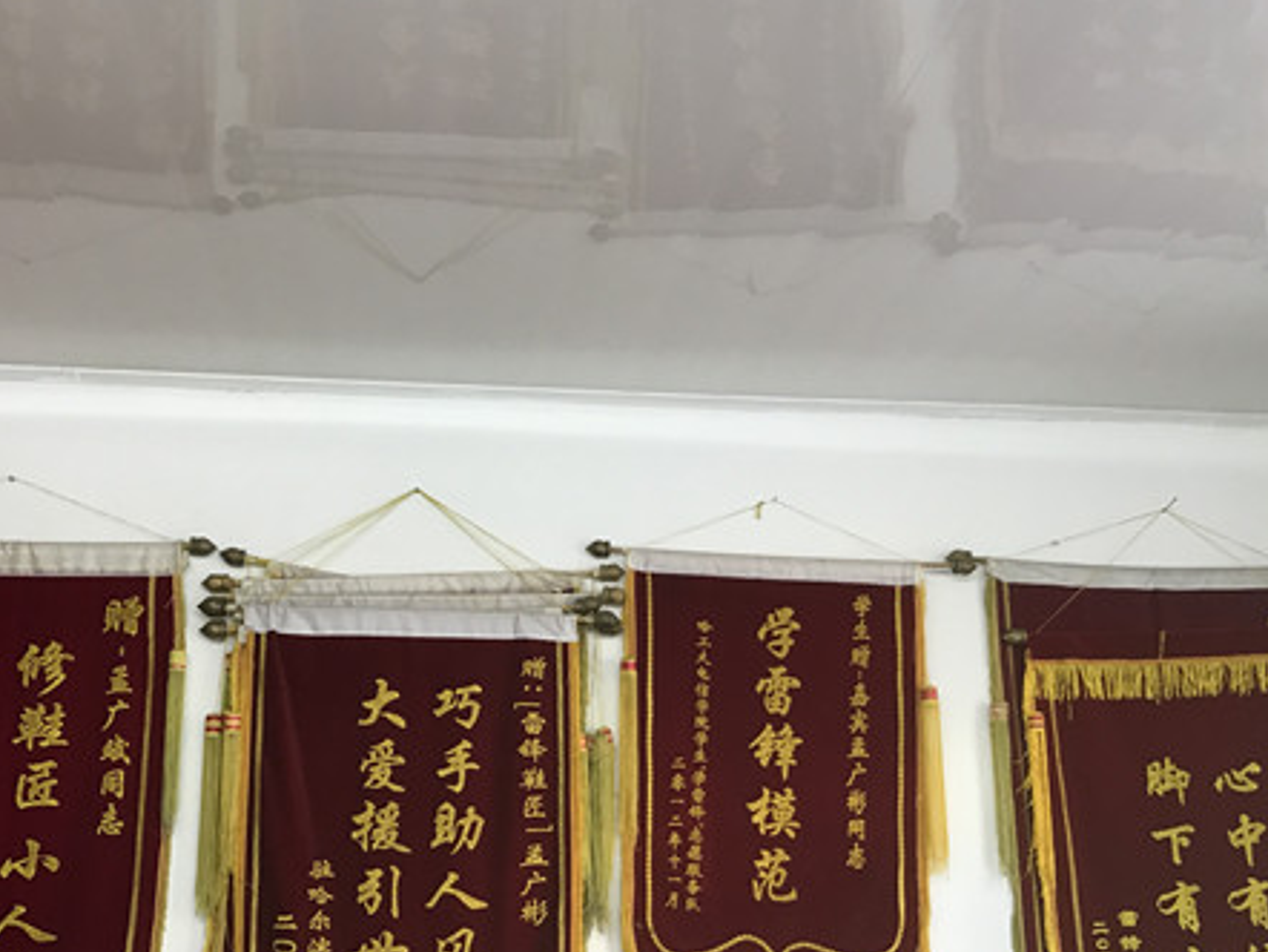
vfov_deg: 37.5
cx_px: 597
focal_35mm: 38
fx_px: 1393
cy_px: 608
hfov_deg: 48.9
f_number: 1.8
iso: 50
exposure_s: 1/17
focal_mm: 3.99
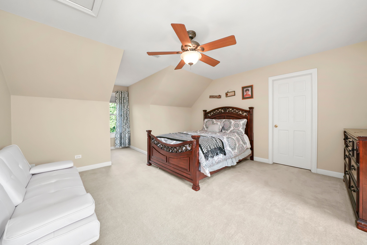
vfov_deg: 90.1
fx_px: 122
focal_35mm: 12
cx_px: 184
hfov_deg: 112.6
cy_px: 122
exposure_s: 1/3
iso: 1600
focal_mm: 12
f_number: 11
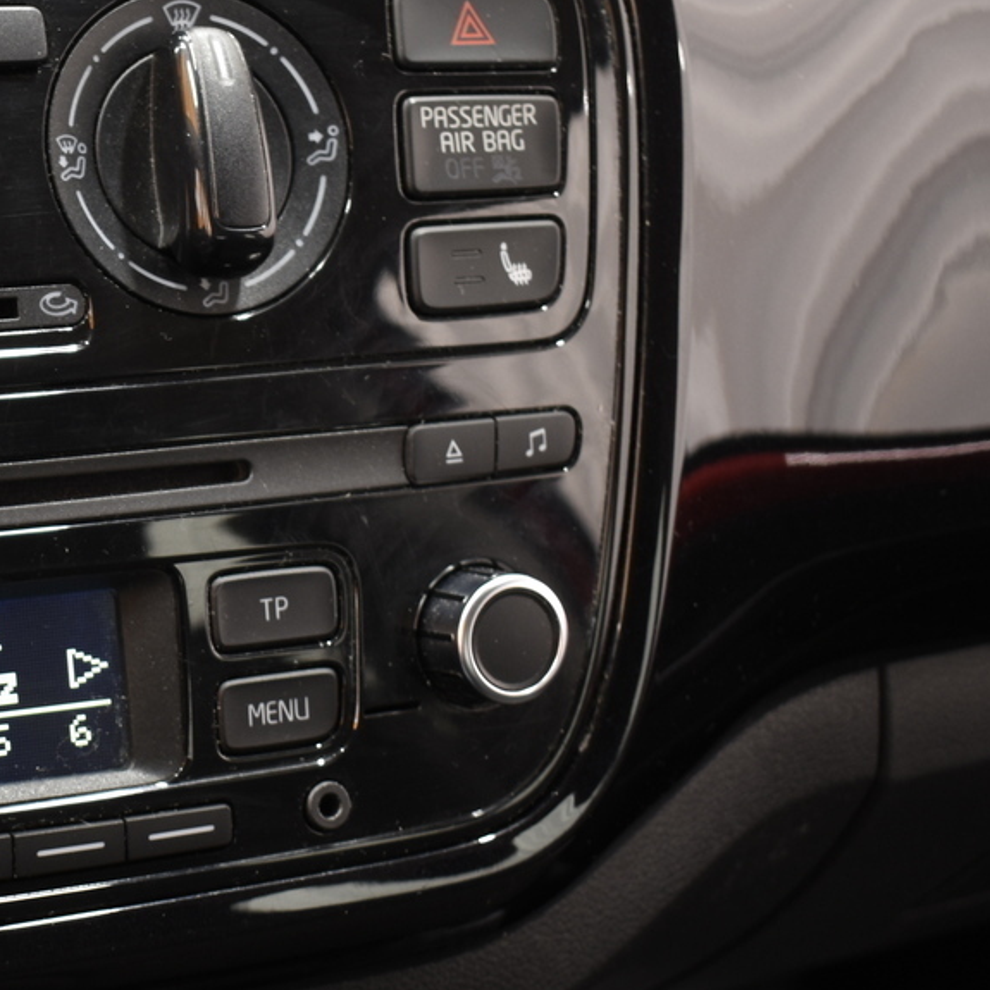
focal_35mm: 79
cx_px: -195
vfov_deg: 21.9
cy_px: 374
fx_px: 2556
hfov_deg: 20.5
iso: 200
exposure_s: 1/4
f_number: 3.8
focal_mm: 22
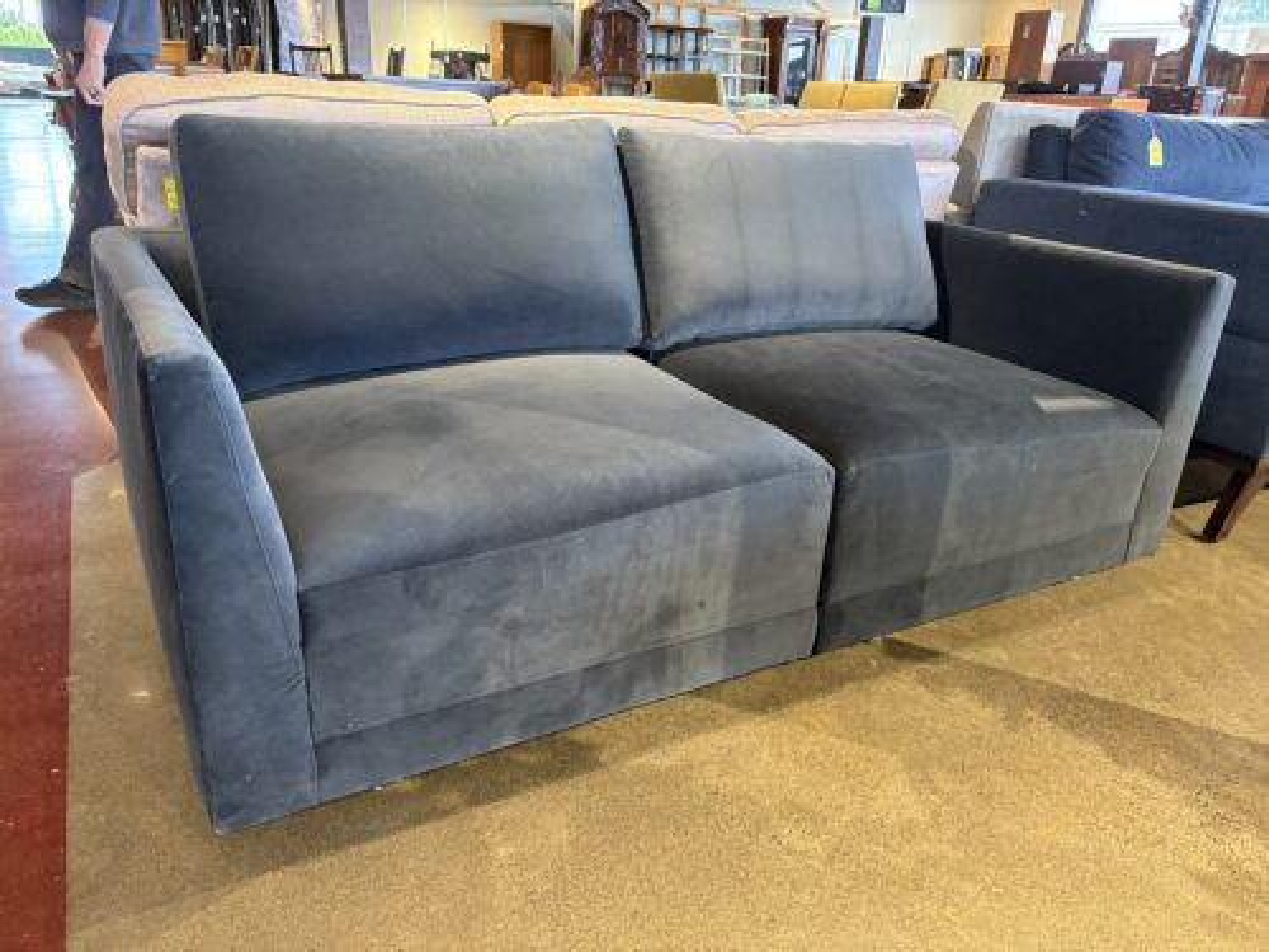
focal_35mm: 26
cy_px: 476
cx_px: 634
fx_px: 953
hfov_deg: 67.3
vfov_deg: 53.1
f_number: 1.6
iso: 400
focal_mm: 5.96
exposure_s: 1/60
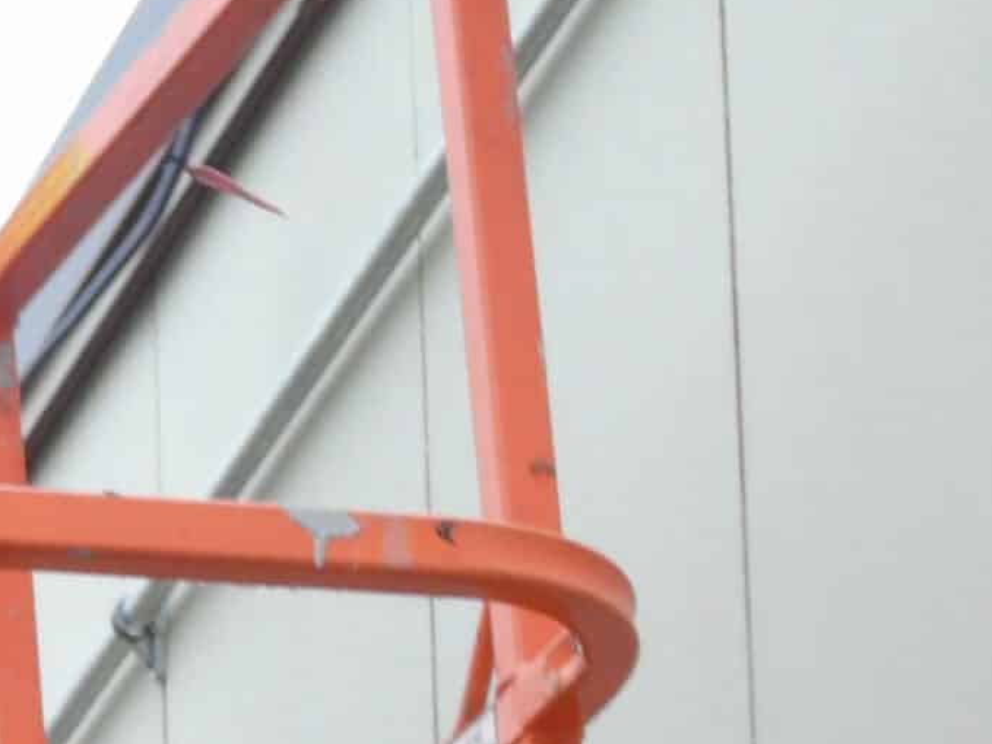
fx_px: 11661
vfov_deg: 3.6
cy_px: 785
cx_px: -634
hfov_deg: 4.8
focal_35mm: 407
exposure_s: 1/30
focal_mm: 19
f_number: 4.4
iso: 100
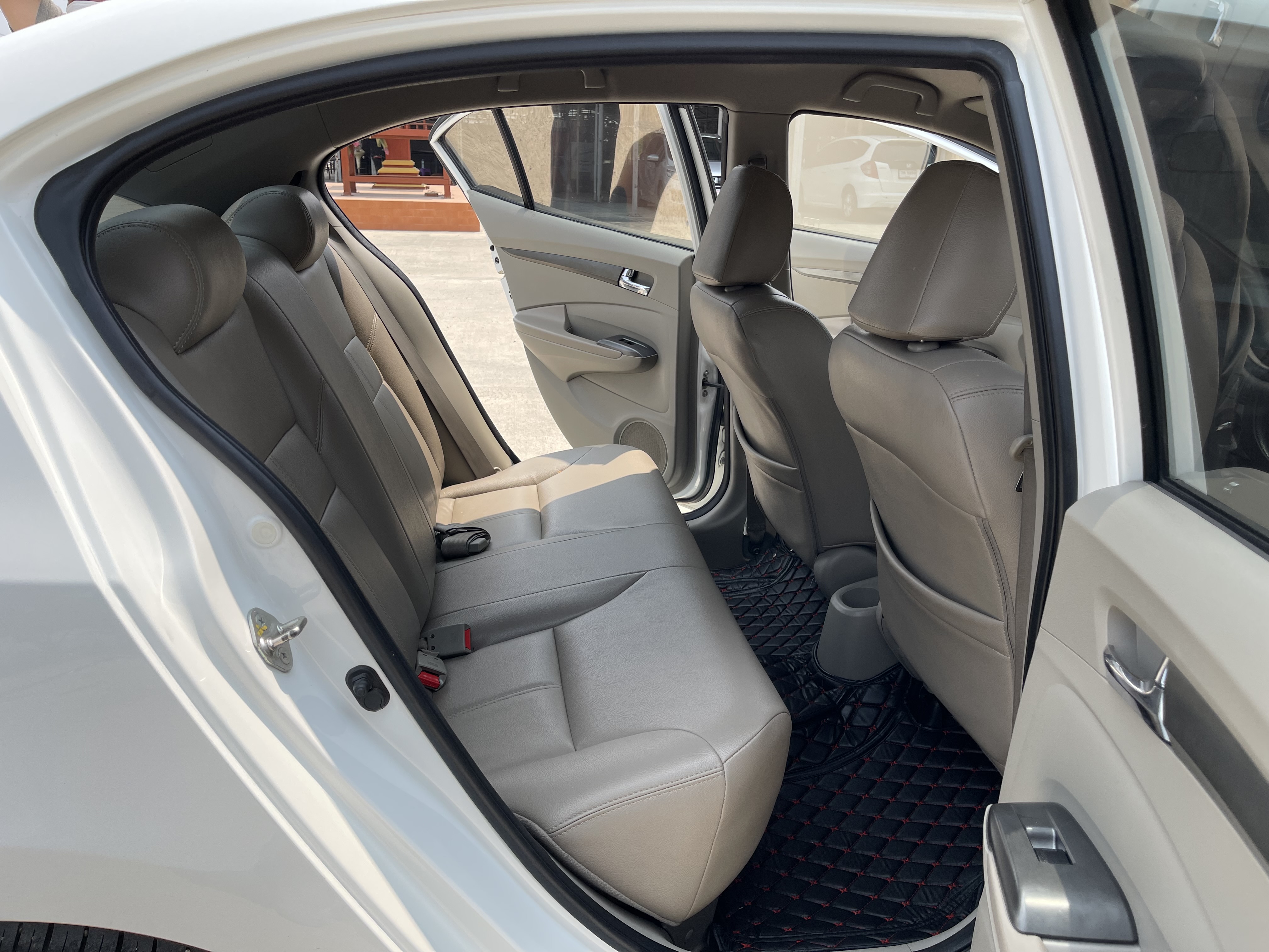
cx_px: 634
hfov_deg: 67.3
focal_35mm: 26
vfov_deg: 53.1
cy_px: 476
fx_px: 953
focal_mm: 5.1
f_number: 1.6
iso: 32
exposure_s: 1/1689
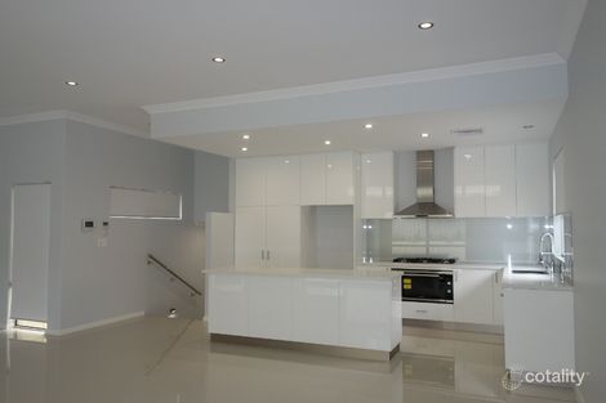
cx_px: 303
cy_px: 202
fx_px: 471
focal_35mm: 28
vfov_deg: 46.4
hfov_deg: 65.5
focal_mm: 10.4
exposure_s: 1/100
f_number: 3.2
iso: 125
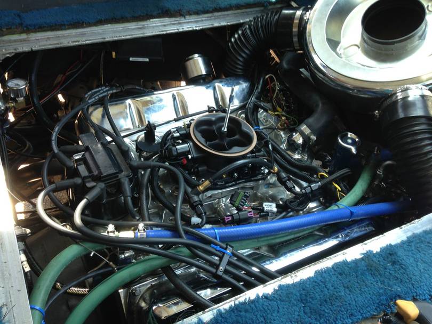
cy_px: 162
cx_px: 216
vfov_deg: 43.0
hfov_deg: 55.3
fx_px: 412
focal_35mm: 33
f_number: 2.4
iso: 50
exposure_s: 1/40
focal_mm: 4.12
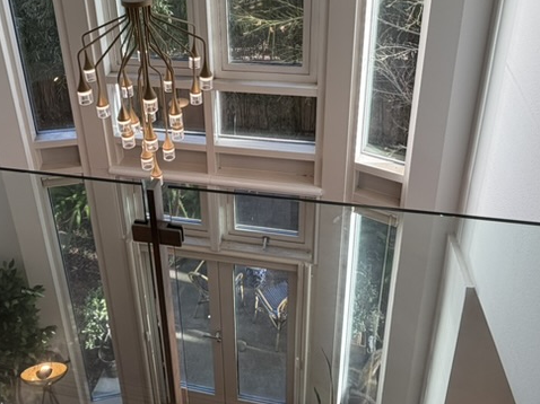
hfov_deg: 59.9
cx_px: 242
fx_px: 468
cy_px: 62
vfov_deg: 43.8
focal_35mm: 30
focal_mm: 2.22
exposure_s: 1/120
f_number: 2.2
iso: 100
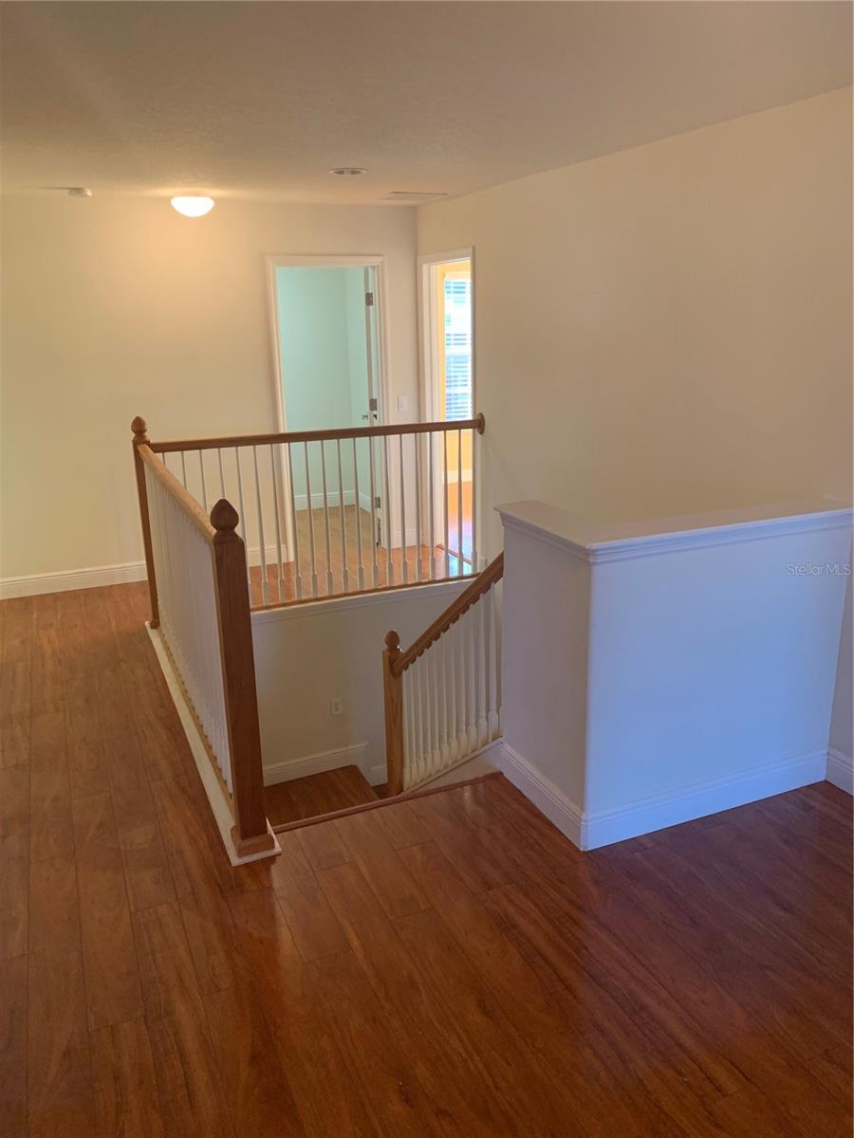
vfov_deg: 67.3
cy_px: 569
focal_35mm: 26
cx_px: 427
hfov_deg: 53.1
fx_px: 855
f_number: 1.8
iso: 160
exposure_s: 1/60
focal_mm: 4.25
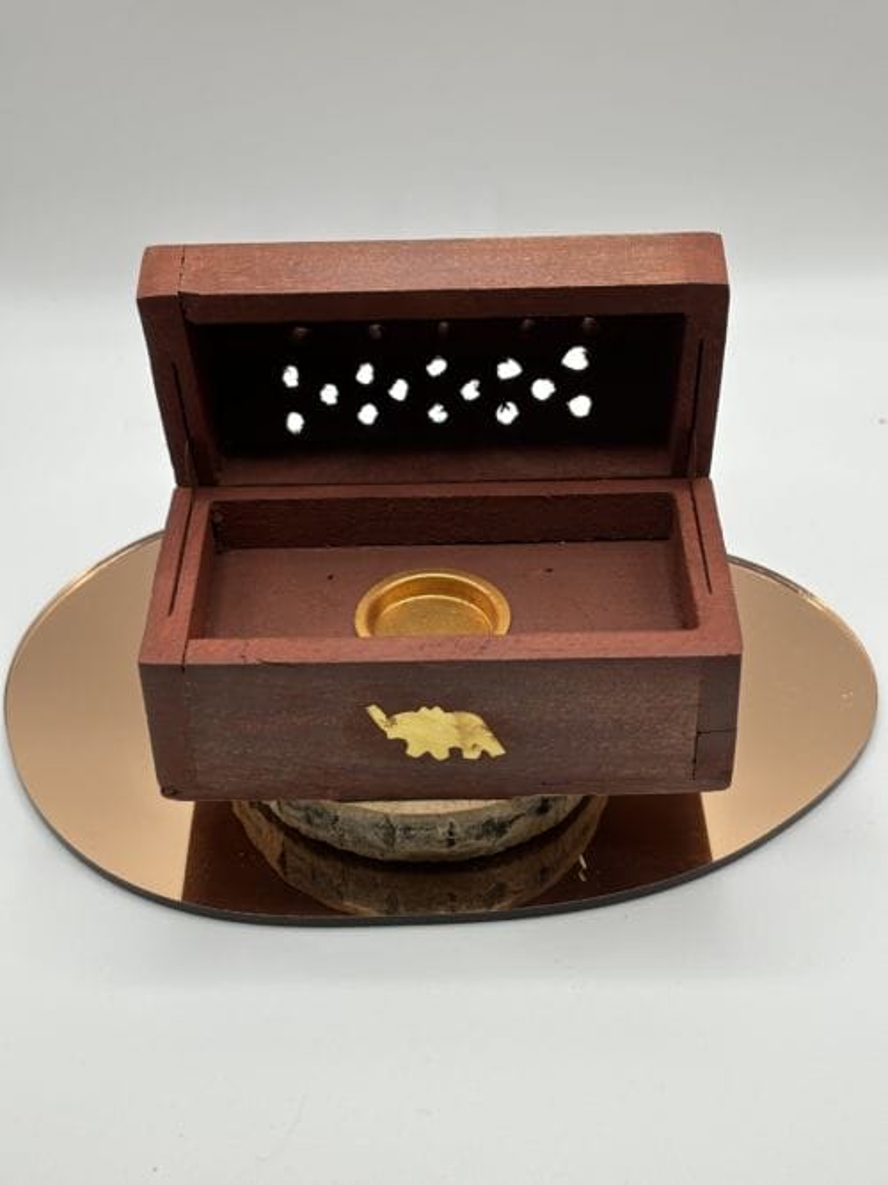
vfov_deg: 36.8
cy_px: 592
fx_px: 1779
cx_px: 444
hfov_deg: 28.0
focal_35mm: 52
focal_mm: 5.96
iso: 32
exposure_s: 1/188
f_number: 1.6
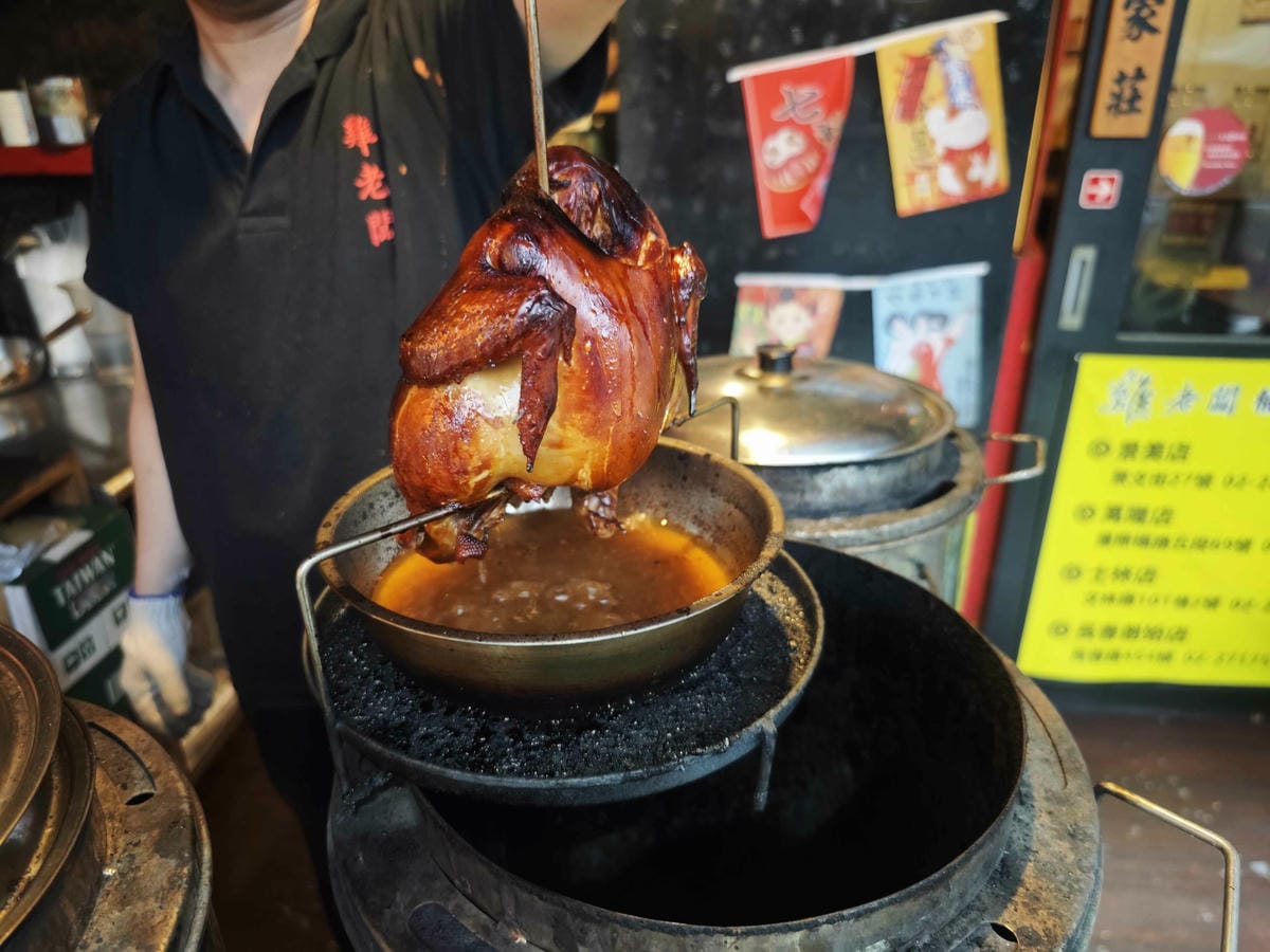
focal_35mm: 23
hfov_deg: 73.9
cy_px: 476
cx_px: 635
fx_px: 844
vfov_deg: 58.9
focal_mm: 8.72
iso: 800
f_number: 1.63
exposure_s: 1/24
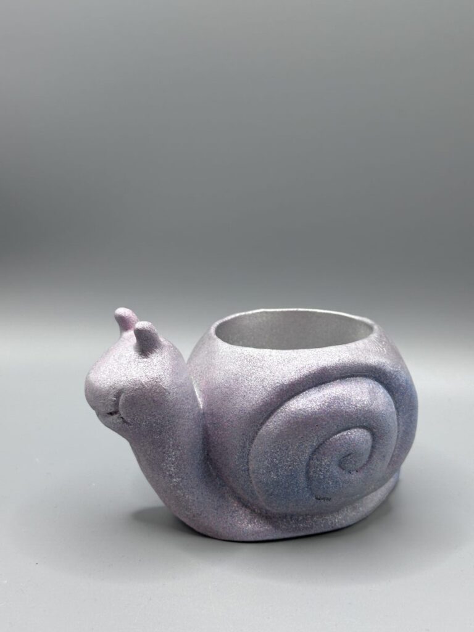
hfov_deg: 30.3
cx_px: 237
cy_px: 316
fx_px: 876
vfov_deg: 39.7
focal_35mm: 48
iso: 64
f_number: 1.78
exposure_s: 1/184
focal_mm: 6.86
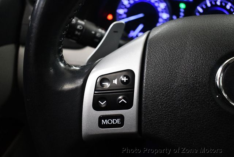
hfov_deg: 53.1
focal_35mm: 36
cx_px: 117
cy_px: 78
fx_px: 234
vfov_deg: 36.9
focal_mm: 18
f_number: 3.5
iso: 3200
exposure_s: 1/125
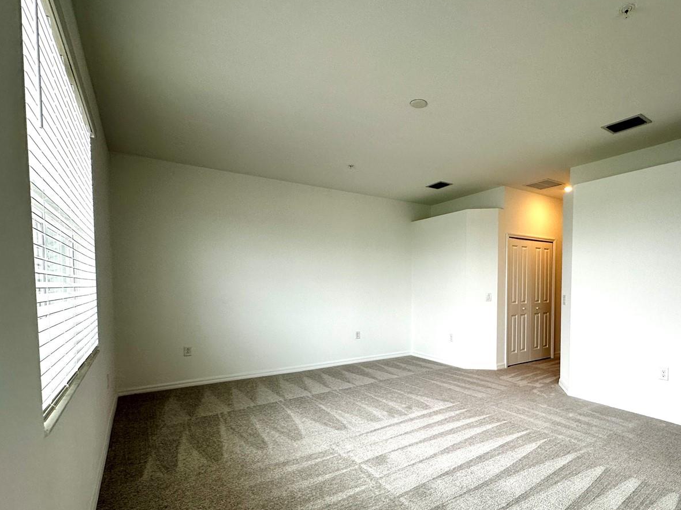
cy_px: 302
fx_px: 374
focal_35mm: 19
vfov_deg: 68.1
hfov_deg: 83.1
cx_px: 425
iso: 64
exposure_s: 1/120
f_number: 2.2
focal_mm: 2.22
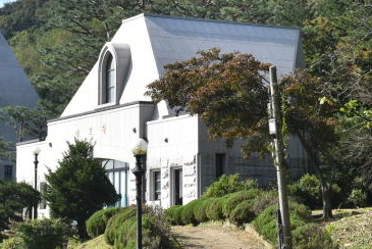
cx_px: 140
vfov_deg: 10.7
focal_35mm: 127
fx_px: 1317
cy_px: -6
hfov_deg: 16.1
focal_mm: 31
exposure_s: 1/320
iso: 200
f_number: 9
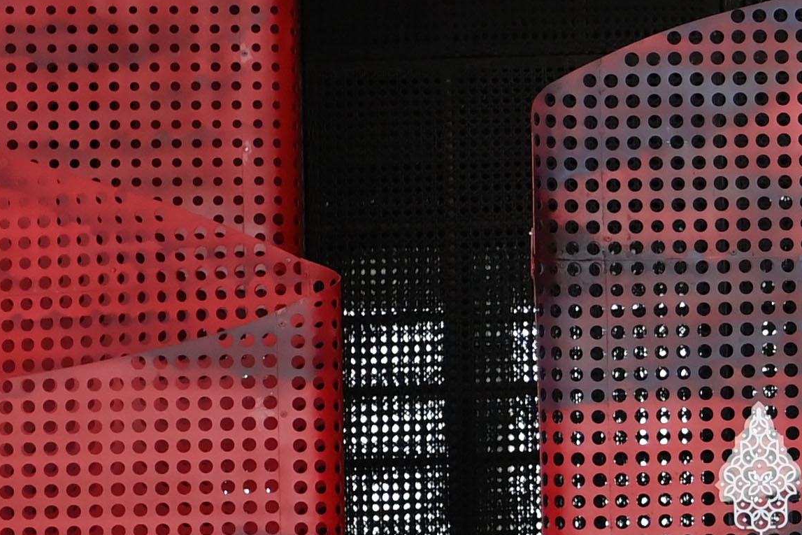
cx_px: 1619
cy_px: 371
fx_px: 6439
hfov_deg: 6.9
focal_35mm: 289
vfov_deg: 4.8
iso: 1000
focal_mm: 62
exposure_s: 1/400
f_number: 4
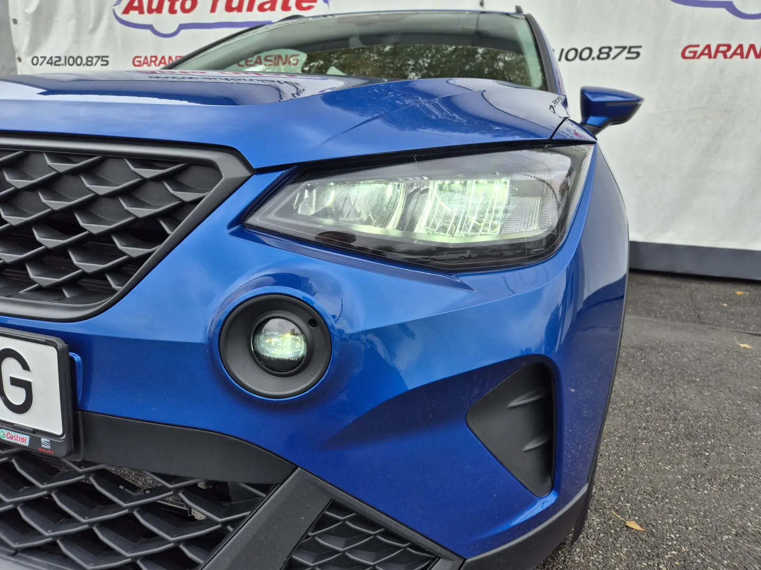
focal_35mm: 23
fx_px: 506
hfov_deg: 73.9
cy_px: 285
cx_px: 380
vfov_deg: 58.9
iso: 25
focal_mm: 5.4
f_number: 1.8
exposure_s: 1/566
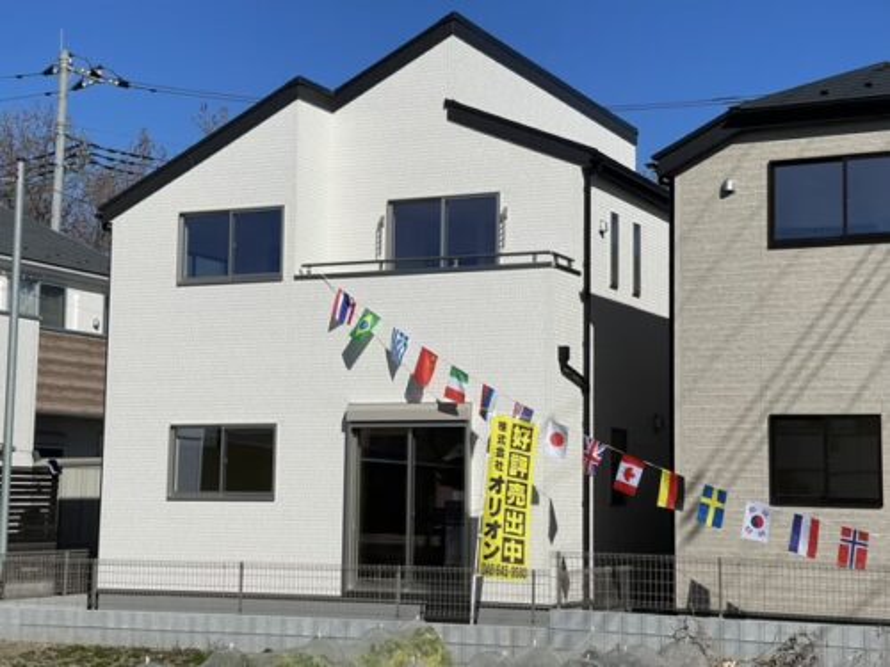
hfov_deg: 30.3
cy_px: 334
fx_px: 1645
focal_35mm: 64
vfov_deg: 22.9
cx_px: 445
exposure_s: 1/3534
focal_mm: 7.5
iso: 20
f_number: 2.2
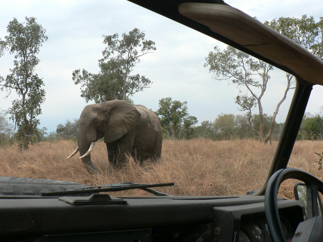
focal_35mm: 36
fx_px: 336
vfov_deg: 39.7
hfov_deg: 51.4
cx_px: 162
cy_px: 121
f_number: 3.6
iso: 80
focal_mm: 6
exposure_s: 1/100
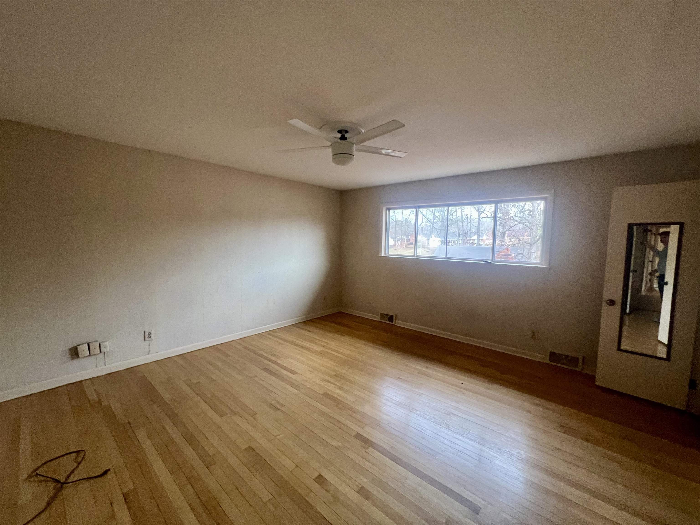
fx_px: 263
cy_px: 262
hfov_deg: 106.2
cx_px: 350
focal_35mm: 13
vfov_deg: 89.9
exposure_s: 1/60
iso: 250
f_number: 1.8
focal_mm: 1.57
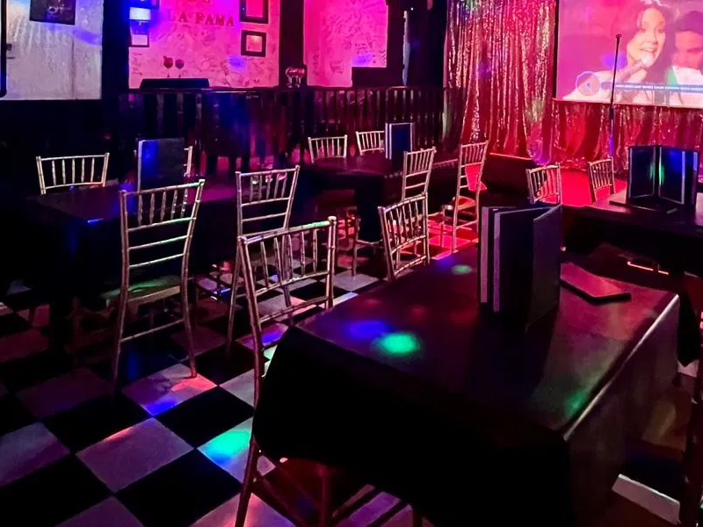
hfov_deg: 67.1
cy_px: 84
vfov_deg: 49.1
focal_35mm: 26
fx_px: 528
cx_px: 392
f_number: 1.8
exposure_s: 1/30
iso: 1250
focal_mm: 1.57
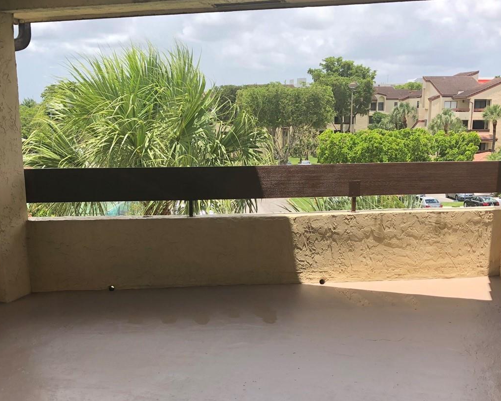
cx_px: 239
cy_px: 264
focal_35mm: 43
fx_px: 638
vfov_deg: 34.6
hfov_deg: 42.9
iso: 20
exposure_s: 1/759
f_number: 1.8
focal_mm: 3.99
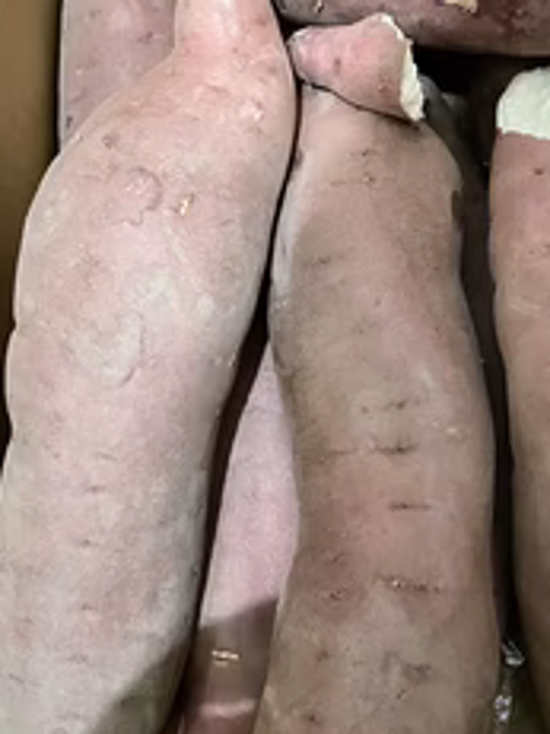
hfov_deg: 31.9
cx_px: 362
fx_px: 954
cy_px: 318
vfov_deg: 42.0
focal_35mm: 45
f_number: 1.6
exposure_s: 1/30
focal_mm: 4.2
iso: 800
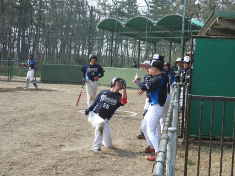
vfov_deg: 19.4
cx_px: 133
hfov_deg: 25.6
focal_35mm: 76
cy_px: 87
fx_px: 516
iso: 100
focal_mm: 11.6
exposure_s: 1/400
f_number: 4.2
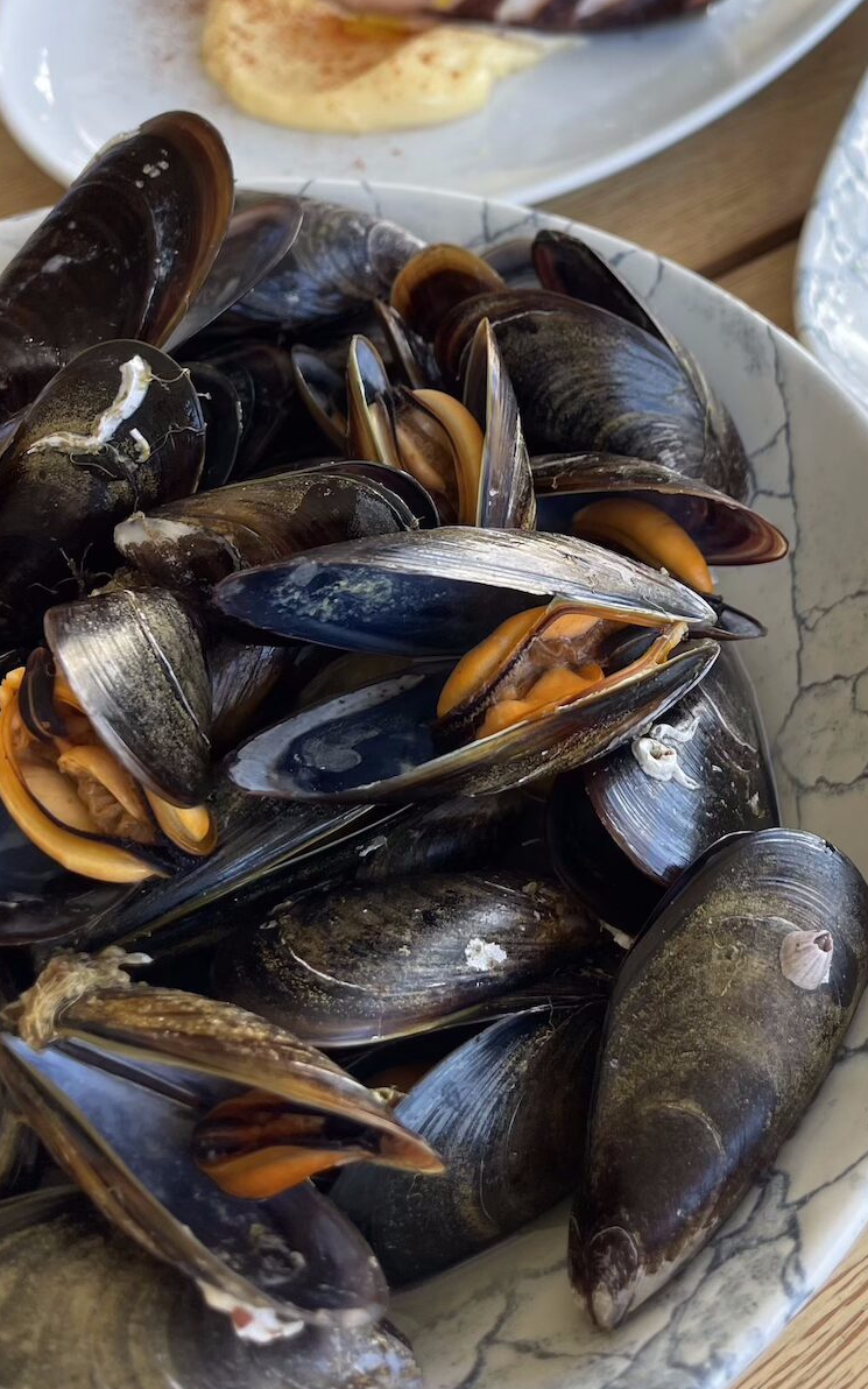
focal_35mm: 40
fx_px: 1514
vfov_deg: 47.6
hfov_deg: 31.6
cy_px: 367
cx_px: 613
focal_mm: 5.1
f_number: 1.6
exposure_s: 1/138
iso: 32
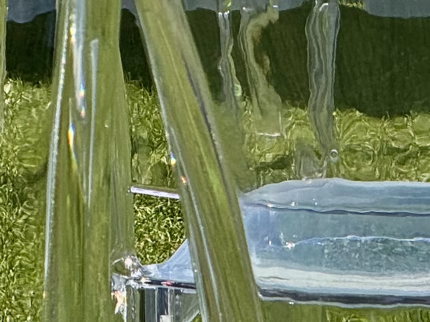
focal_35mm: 558
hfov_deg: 3.5
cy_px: -376
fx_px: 6931
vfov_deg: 2.6
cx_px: 478
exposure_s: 1/1422
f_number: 2.8
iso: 50
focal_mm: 15.66
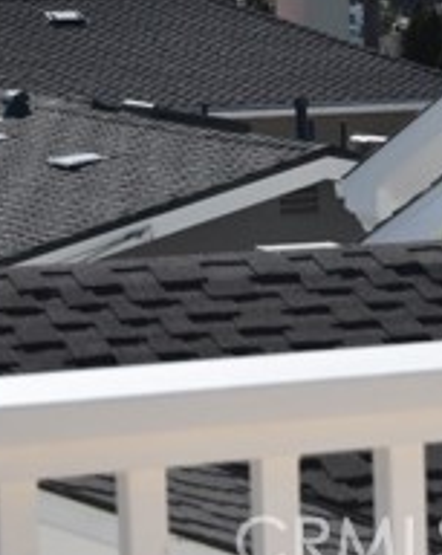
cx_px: 188
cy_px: -33
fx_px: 2697
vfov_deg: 11.6
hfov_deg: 9.4
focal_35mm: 165
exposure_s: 1/3200
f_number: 7.1
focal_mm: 35
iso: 400
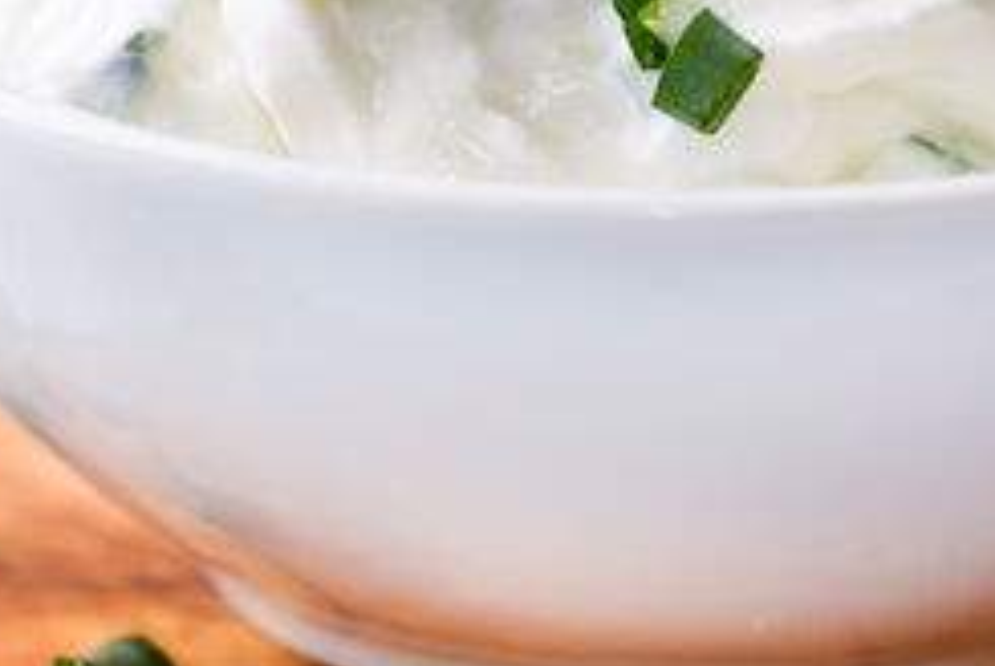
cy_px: 102
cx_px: 585
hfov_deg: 6.3
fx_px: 9021
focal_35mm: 326
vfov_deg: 4.2
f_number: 7.1
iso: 100
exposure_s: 1/125
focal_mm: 100
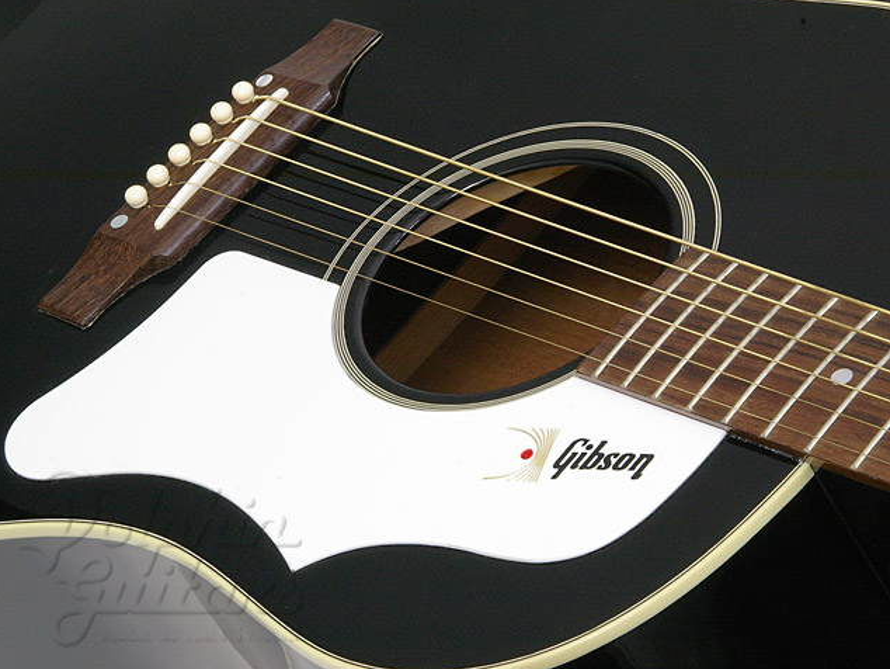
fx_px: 2906
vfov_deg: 13.1
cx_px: 442
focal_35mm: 113
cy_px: 333
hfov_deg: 17.4
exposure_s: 1.5
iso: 800
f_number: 27
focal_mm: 75
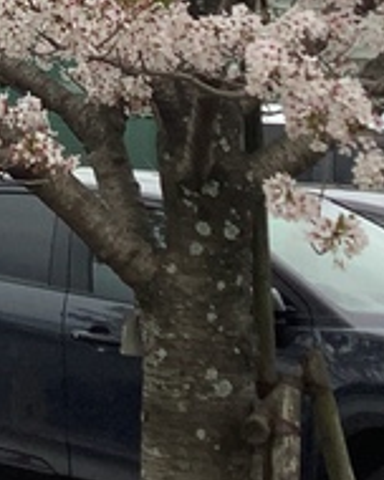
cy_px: -206
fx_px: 1932
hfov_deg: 10.6
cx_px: -326
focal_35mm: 136
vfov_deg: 13.5
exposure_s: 1/232
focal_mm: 3.3
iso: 25
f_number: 2.4
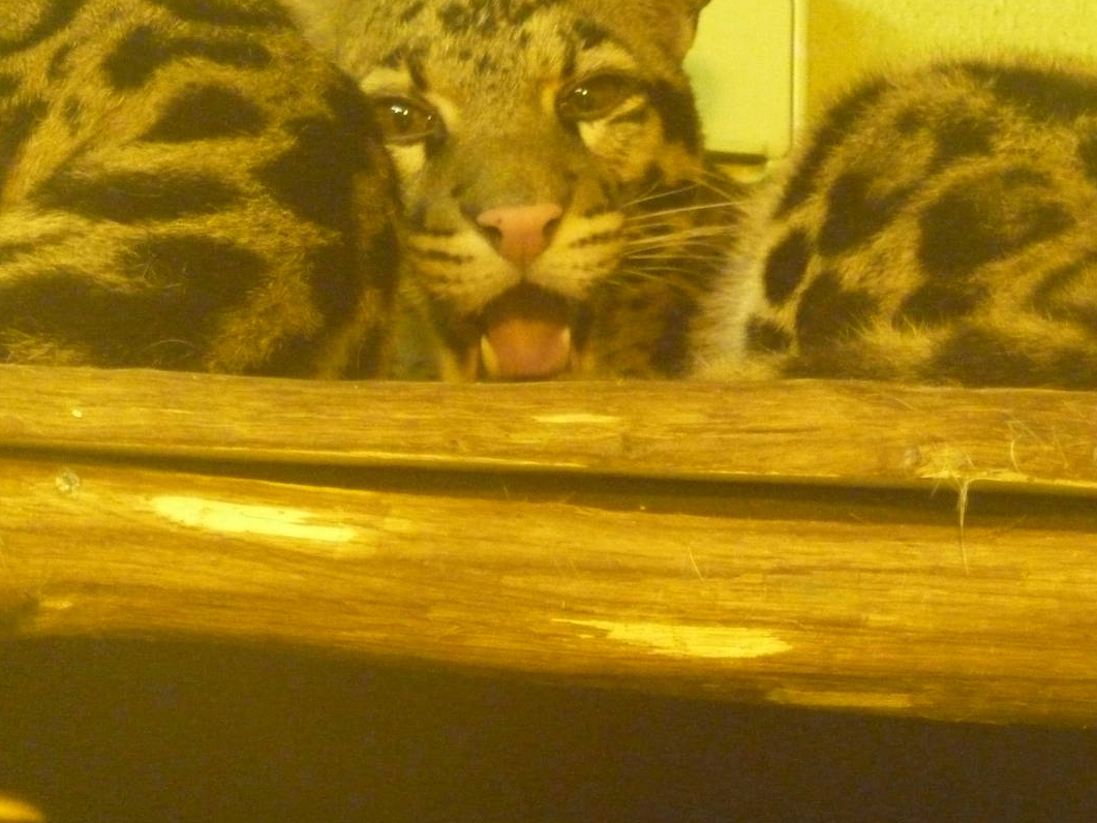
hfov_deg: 5.4
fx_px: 11568
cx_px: 814
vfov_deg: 4.1
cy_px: 304
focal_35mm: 365
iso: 1250
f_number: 4.7
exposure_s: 1/15
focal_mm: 39.7
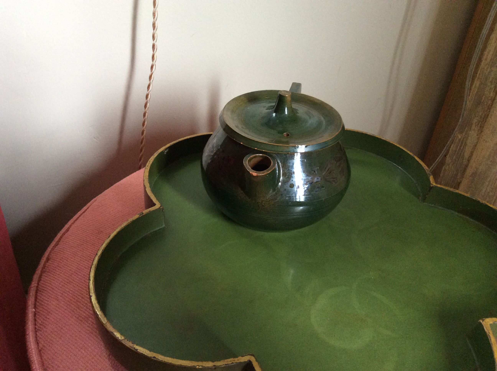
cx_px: 248
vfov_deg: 44.1
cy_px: 186
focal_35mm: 32
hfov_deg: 56.9
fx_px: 459
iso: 160
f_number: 2.4
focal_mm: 3.3
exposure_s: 1/25
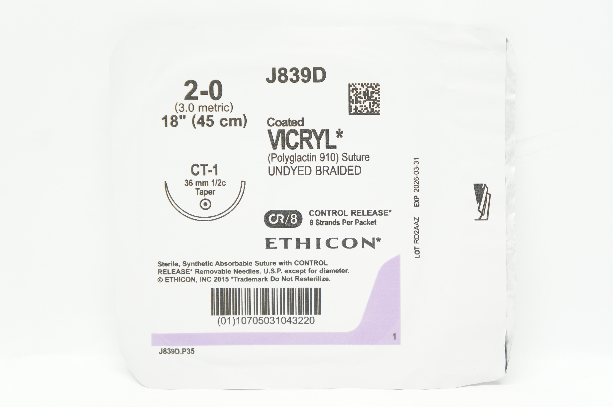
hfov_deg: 31.2
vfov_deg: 21.0
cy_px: 204
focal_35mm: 64
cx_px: 306
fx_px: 1097
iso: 400
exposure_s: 1/50
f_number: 4.5
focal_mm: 43
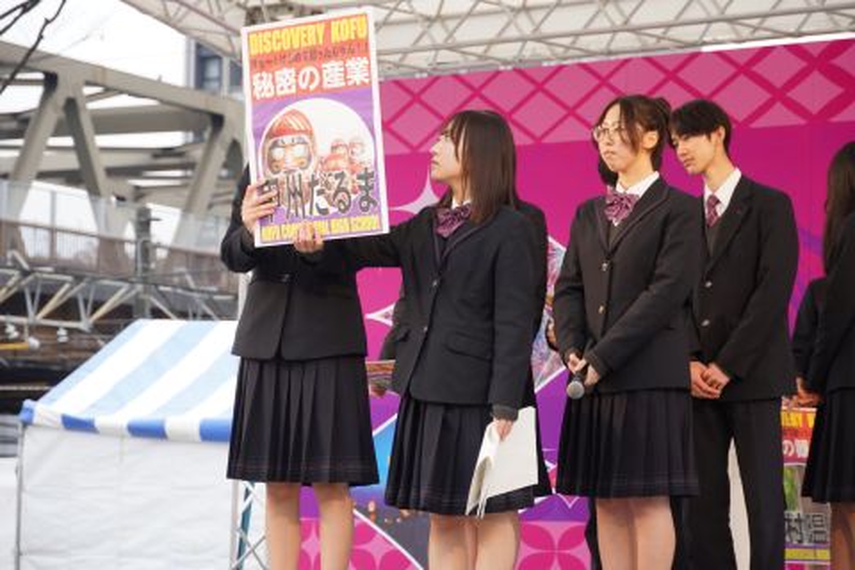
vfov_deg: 12.3
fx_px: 2636
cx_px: 428
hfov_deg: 18.4
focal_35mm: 111
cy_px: 285
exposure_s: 1/125
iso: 320
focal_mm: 74
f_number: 5.6
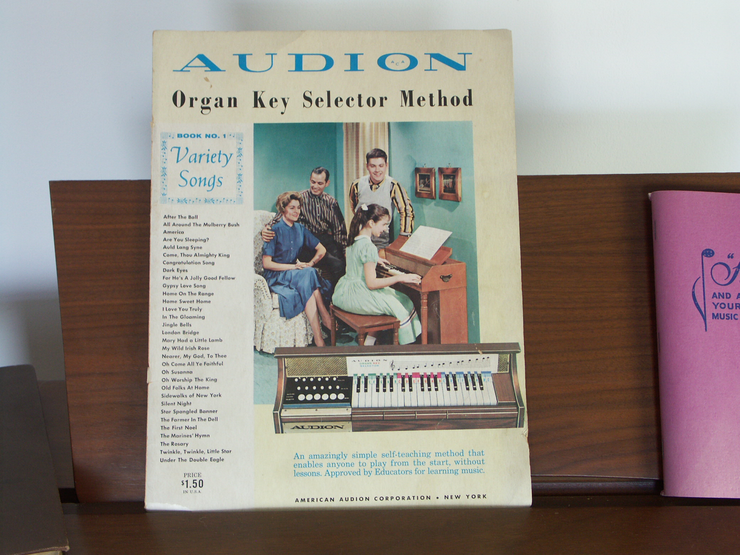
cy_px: 278
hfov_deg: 36.2
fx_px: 1133
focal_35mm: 53
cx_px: 370
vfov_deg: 27.5
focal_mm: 13.72
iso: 100
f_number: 4.5
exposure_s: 1/10
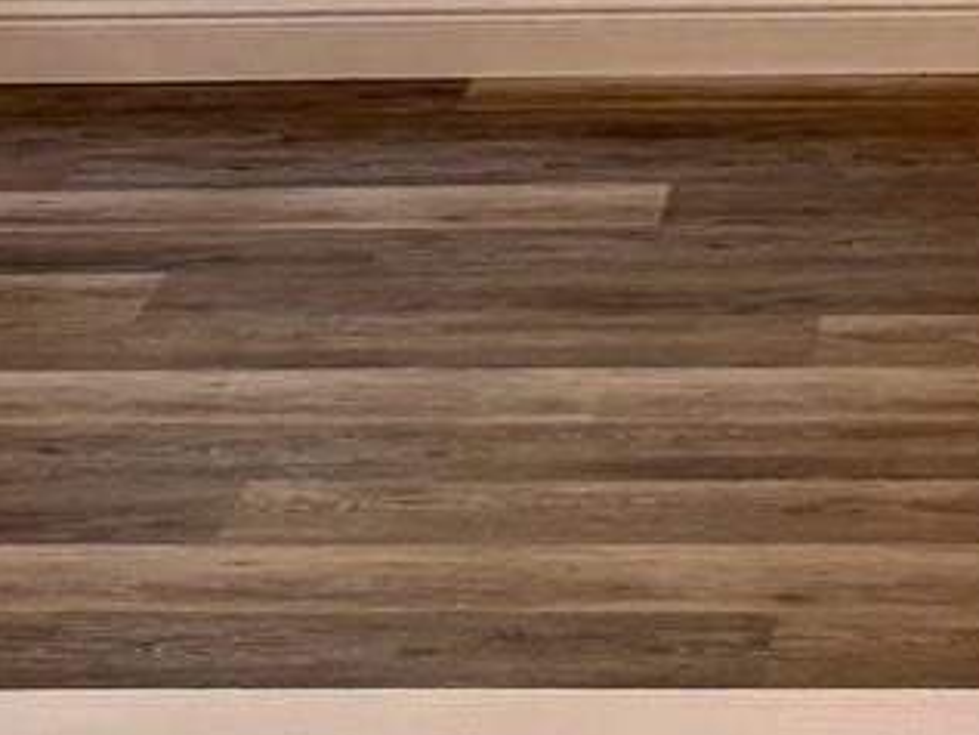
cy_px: -920
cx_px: 976
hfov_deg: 16.0
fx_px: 3423
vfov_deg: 10.8
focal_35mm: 121
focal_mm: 6.76
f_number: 1.78
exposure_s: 1/120
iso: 125
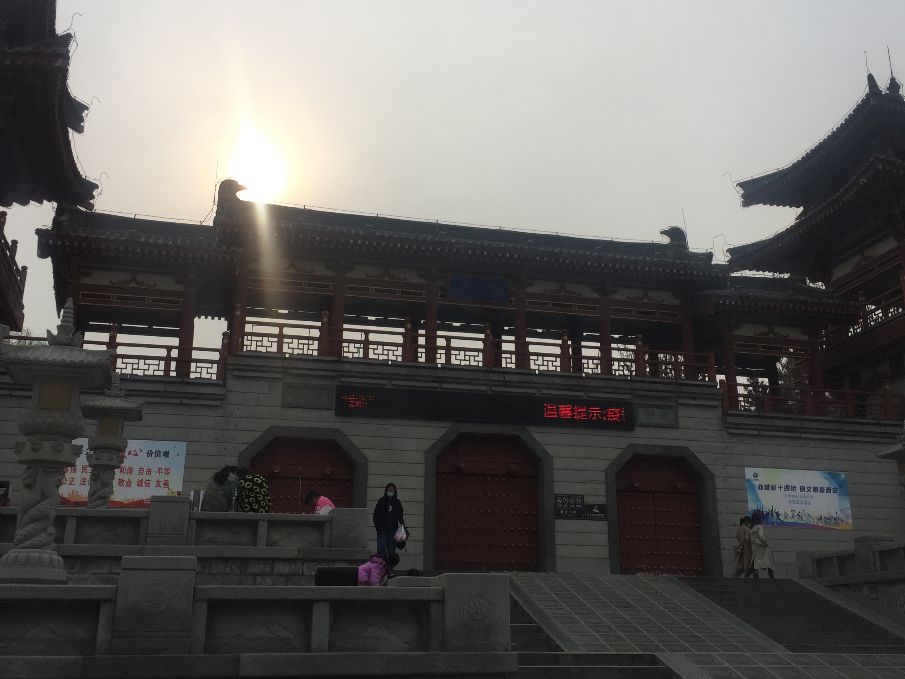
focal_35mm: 40
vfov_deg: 35.9
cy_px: 298
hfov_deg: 46.8
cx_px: 481
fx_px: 1046
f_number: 2.2
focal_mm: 4.15
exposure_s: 1/1980
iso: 32
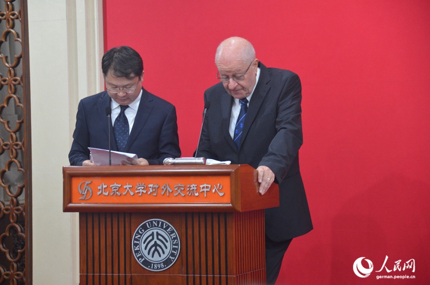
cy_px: 142
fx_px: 1699
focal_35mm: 142
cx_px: 215
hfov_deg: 14.4
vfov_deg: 9.6
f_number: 5.3
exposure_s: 1/10
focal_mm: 95
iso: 1600
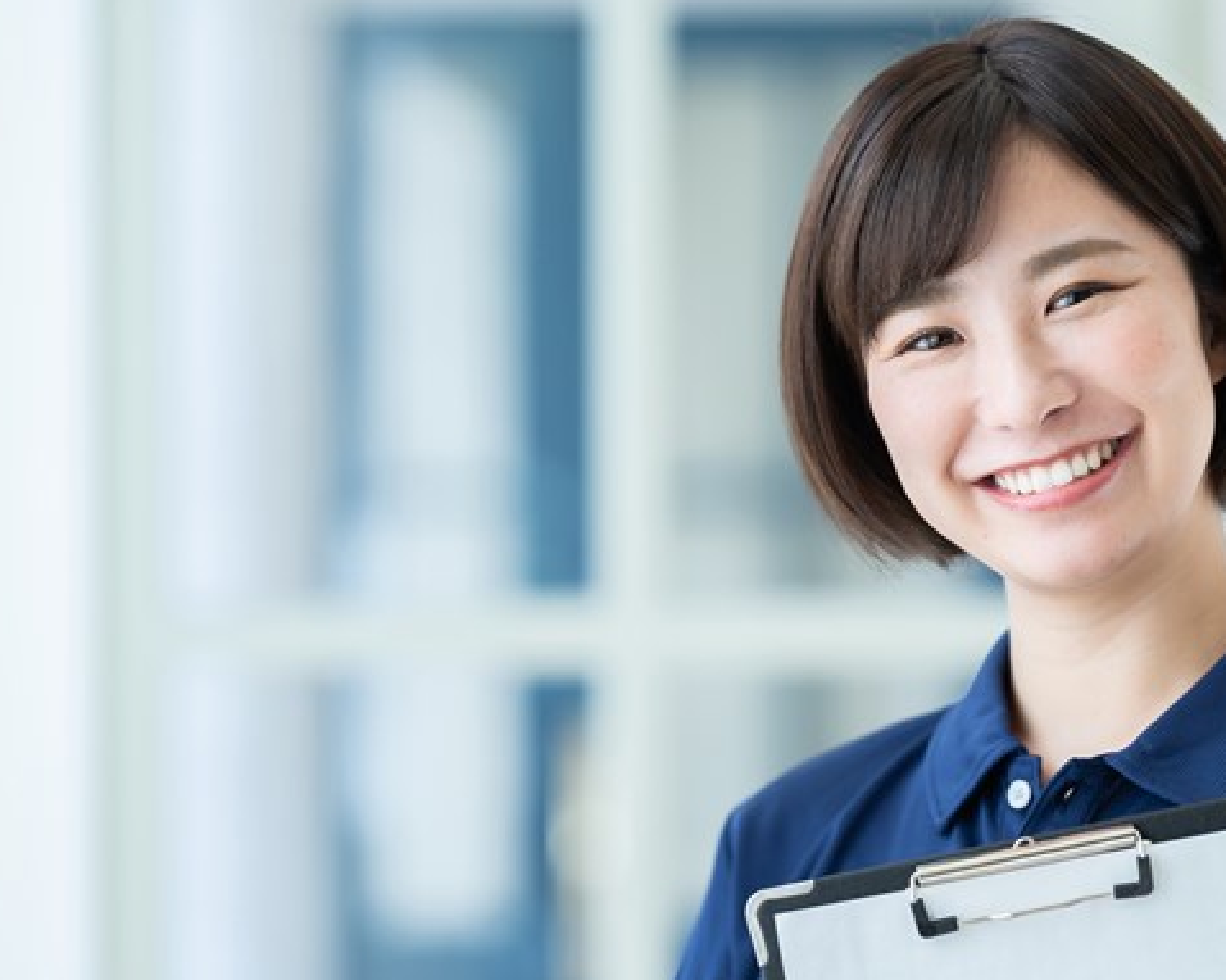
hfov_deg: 10.1
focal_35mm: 191
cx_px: 885
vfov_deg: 8.1
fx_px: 6928
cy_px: 511
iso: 160
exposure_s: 1/400
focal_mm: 135
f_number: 2.8
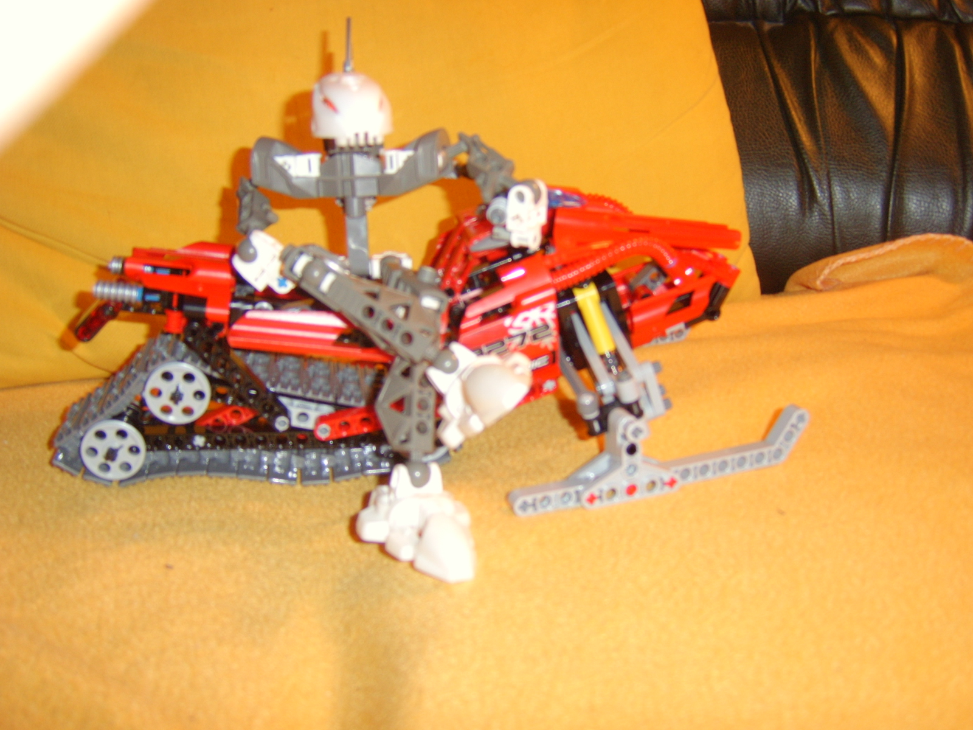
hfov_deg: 58.4
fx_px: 871
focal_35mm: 31
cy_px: 365
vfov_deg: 45.4
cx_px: 486
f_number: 2.7
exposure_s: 1/30
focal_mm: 8.13
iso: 141
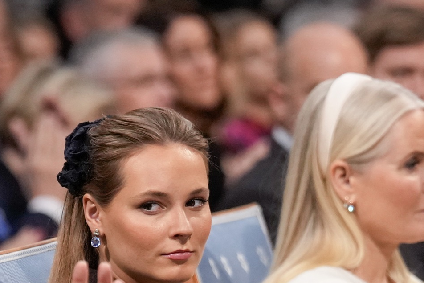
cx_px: 220
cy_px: 343
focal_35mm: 732
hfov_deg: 2.8
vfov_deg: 1.9
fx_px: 8622
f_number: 2.8
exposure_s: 1/320
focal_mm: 185
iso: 2500
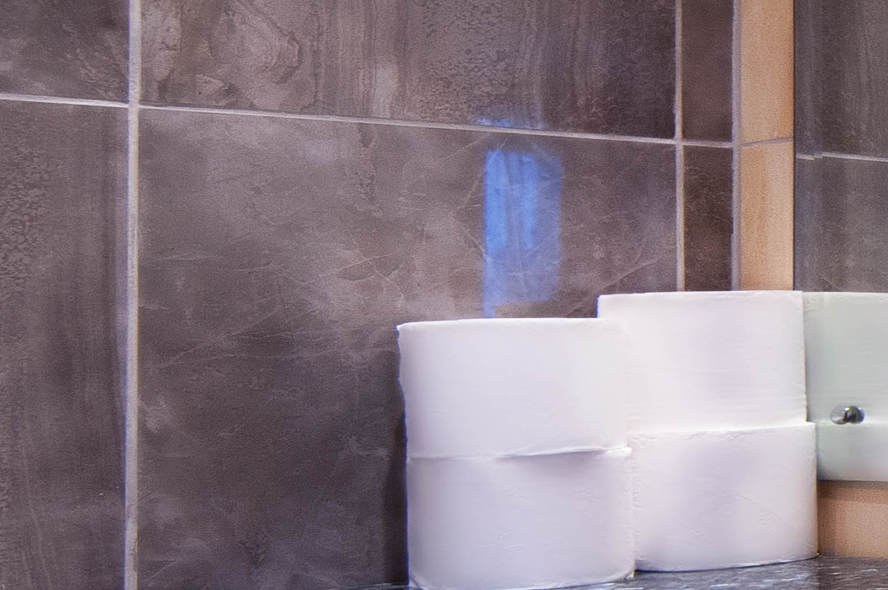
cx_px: 1291
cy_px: 364
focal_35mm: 64
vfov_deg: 21.2
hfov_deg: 25.0
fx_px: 1577
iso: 400
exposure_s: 1/15
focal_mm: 14
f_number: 4
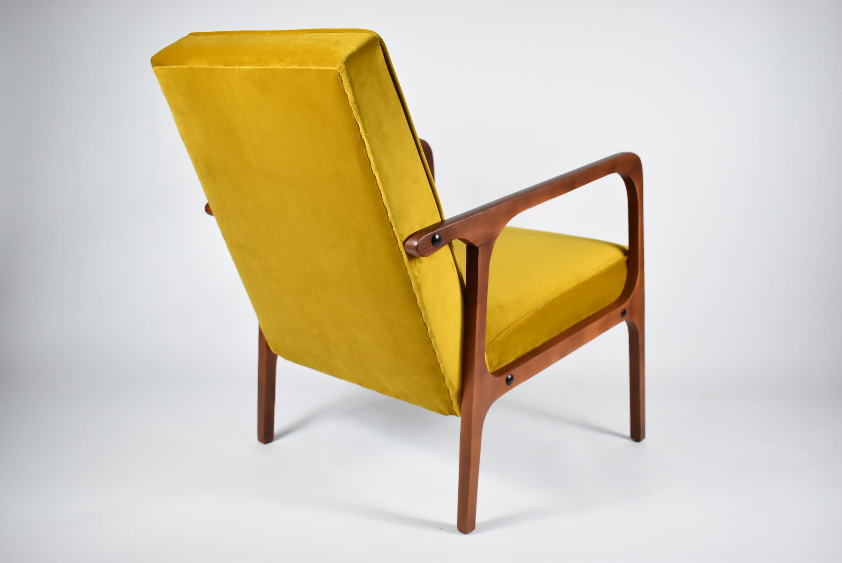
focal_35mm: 36
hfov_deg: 53.1
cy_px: 282
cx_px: 421
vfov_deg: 36.9
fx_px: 843
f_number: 4
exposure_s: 1/125
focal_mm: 24
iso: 800
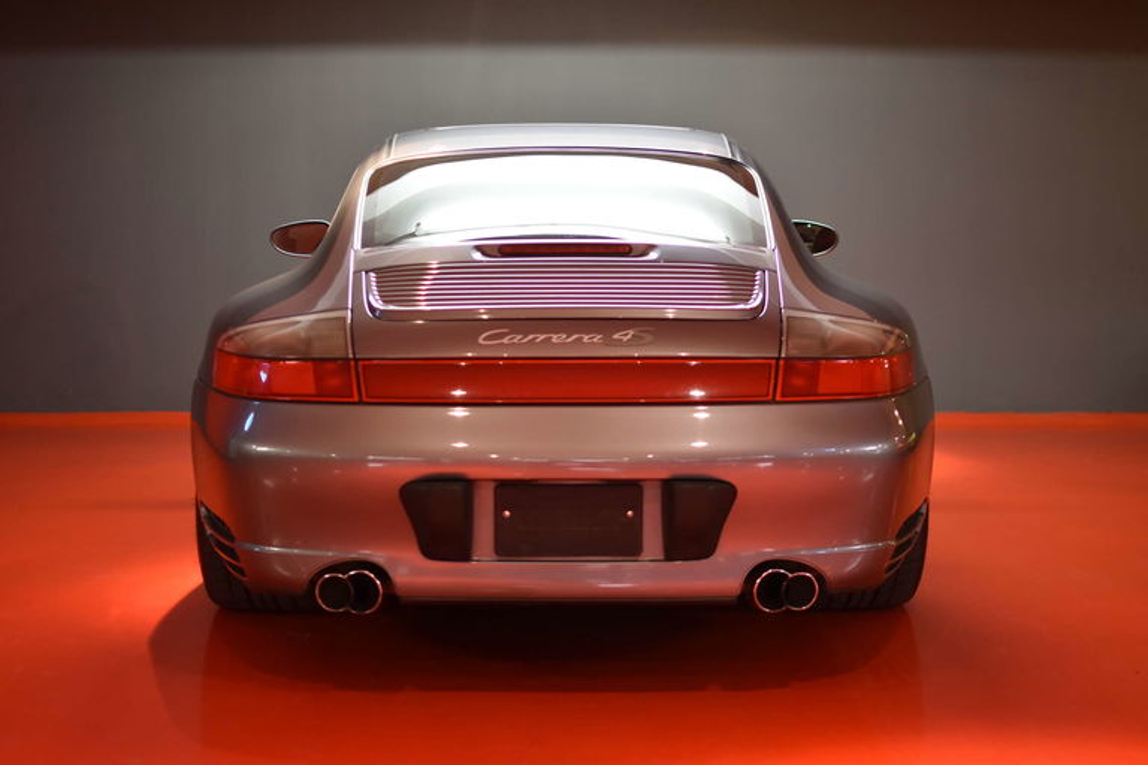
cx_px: 574
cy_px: 382
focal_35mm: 52
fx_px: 1674
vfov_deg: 25.8
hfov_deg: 37.9
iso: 800
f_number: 2
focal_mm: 35
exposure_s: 1/60
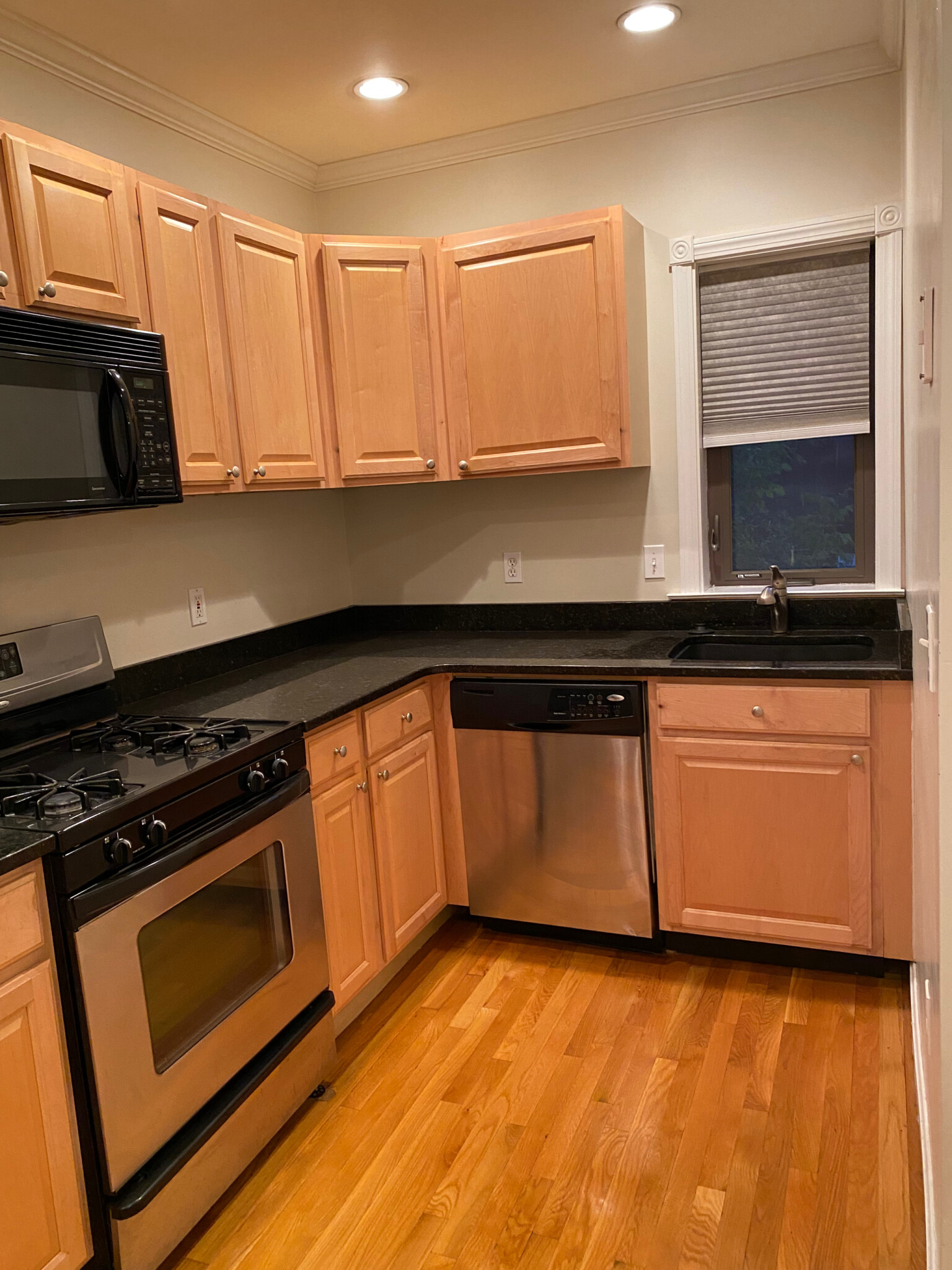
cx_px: 476
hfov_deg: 53.1
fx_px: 953
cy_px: 635
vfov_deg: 67.3
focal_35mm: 26
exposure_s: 1/60
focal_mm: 4.25
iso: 400
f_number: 1.8
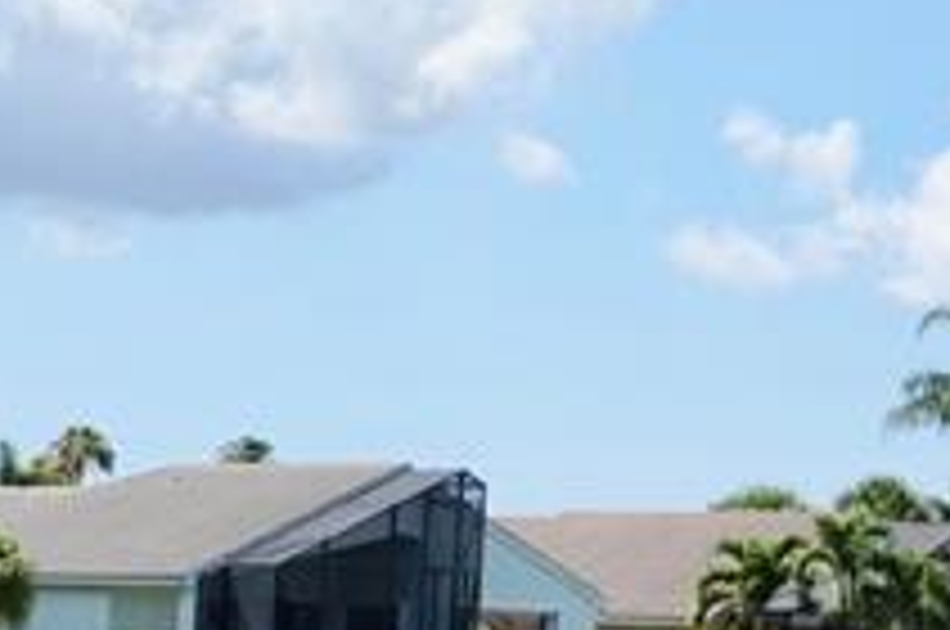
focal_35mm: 196
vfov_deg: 6.7
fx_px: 5175
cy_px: 1433
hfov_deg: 10.3
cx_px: -230
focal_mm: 27
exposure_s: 1/100
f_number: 14
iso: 100
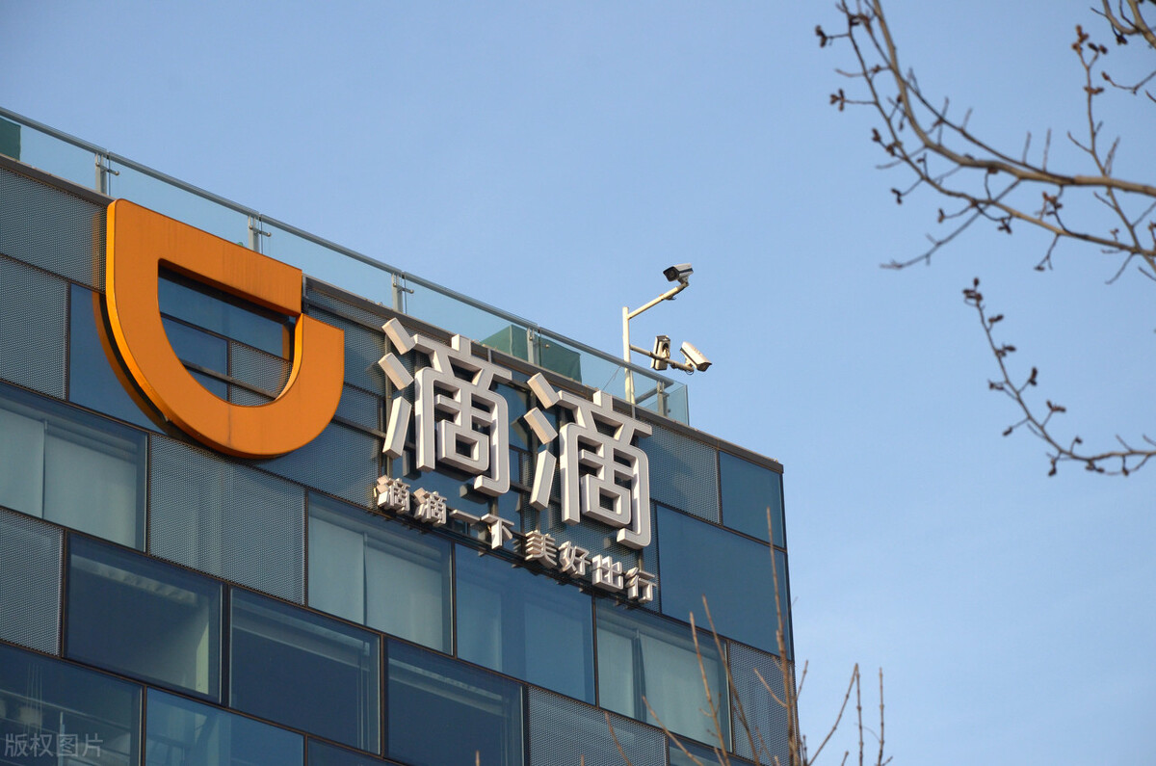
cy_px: 383
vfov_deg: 8.7
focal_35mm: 158
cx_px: 578
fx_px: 5047
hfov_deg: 13.1
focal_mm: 105
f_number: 9
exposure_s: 1/800
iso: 400
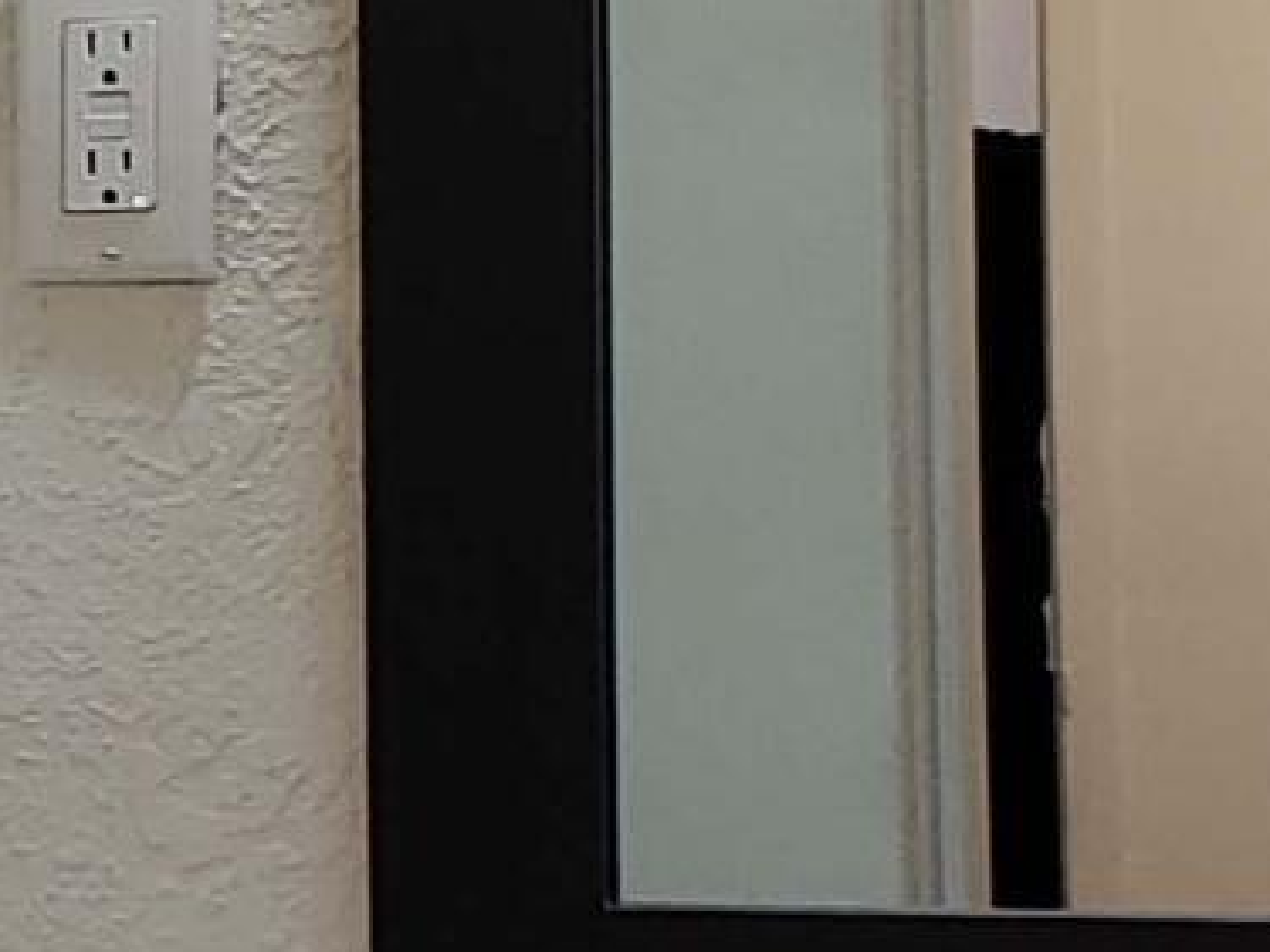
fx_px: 3814
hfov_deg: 16.7
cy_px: 823
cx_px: -779
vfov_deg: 14.1
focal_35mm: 104
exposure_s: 1/60
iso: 125
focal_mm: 2.25
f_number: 2.2
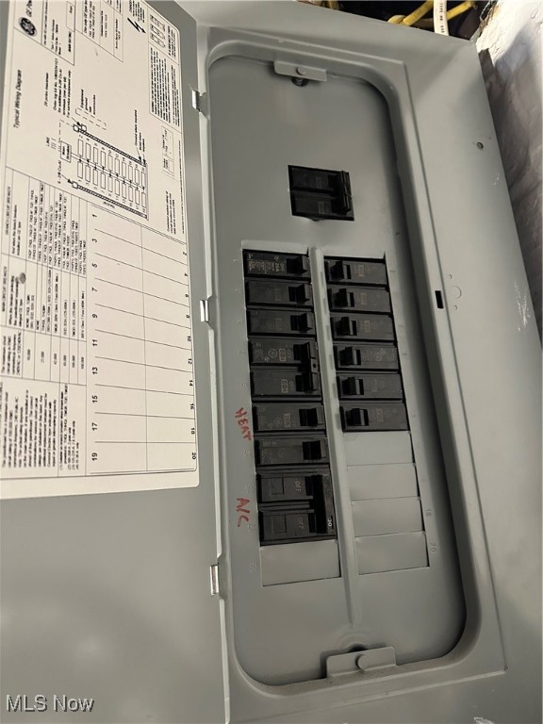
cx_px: 272
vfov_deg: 71.6
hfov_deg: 56.8
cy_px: 362
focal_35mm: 24
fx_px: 502
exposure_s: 1/60
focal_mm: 6.86
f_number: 1.78
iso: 640
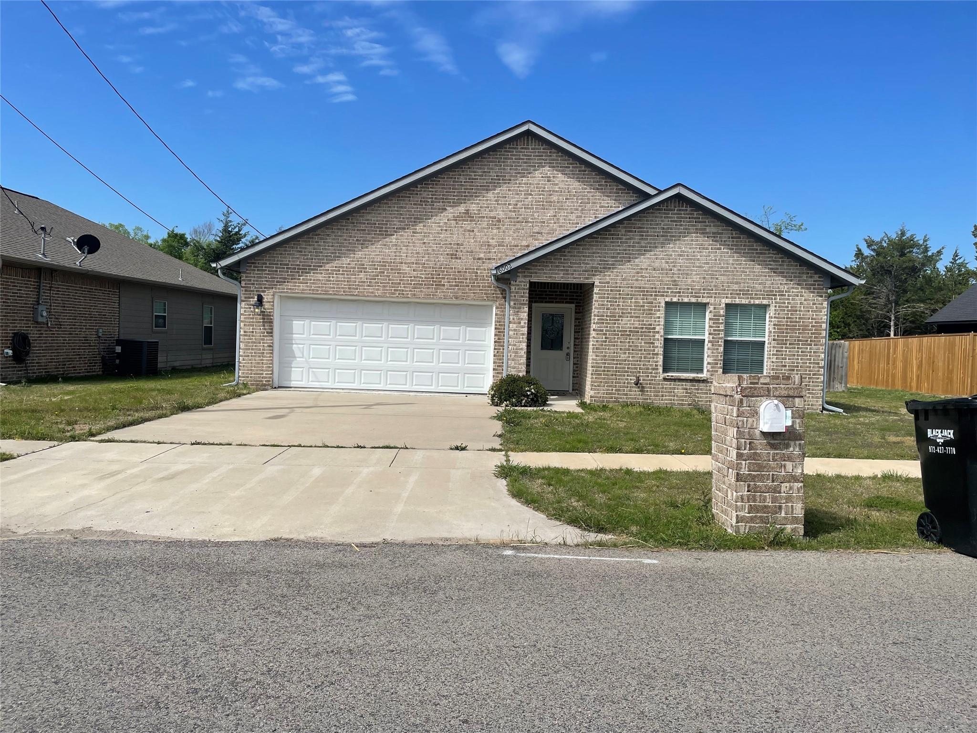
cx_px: 488
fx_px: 734
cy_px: 366
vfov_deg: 53.1
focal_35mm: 26
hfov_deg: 67.3
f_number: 1.6
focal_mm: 4.2
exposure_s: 1/5051
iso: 32
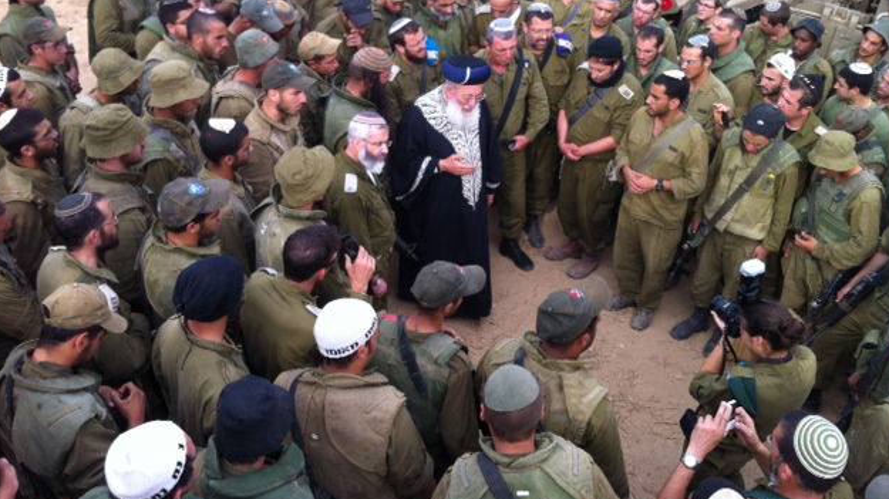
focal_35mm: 39
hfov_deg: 51.6
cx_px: 449
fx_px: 919
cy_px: 200
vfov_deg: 30.3
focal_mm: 3.85
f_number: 2.8
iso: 80
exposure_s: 1/335
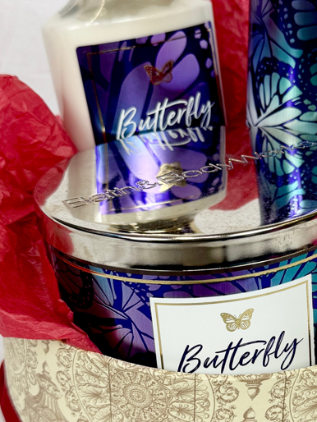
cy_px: 236
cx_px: 220
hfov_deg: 25.9
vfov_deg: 34.3
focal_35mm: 56
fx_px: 683
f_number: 1.78
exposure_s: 1/362
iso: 80
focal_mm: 6.76
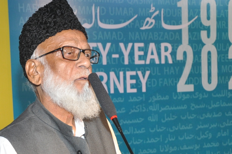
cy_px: 131
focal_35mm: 87
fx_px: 560
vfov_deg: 15.5
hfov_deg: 23.1
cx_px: 46
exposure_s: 1/80
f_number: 4.5
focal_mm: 30
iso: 800
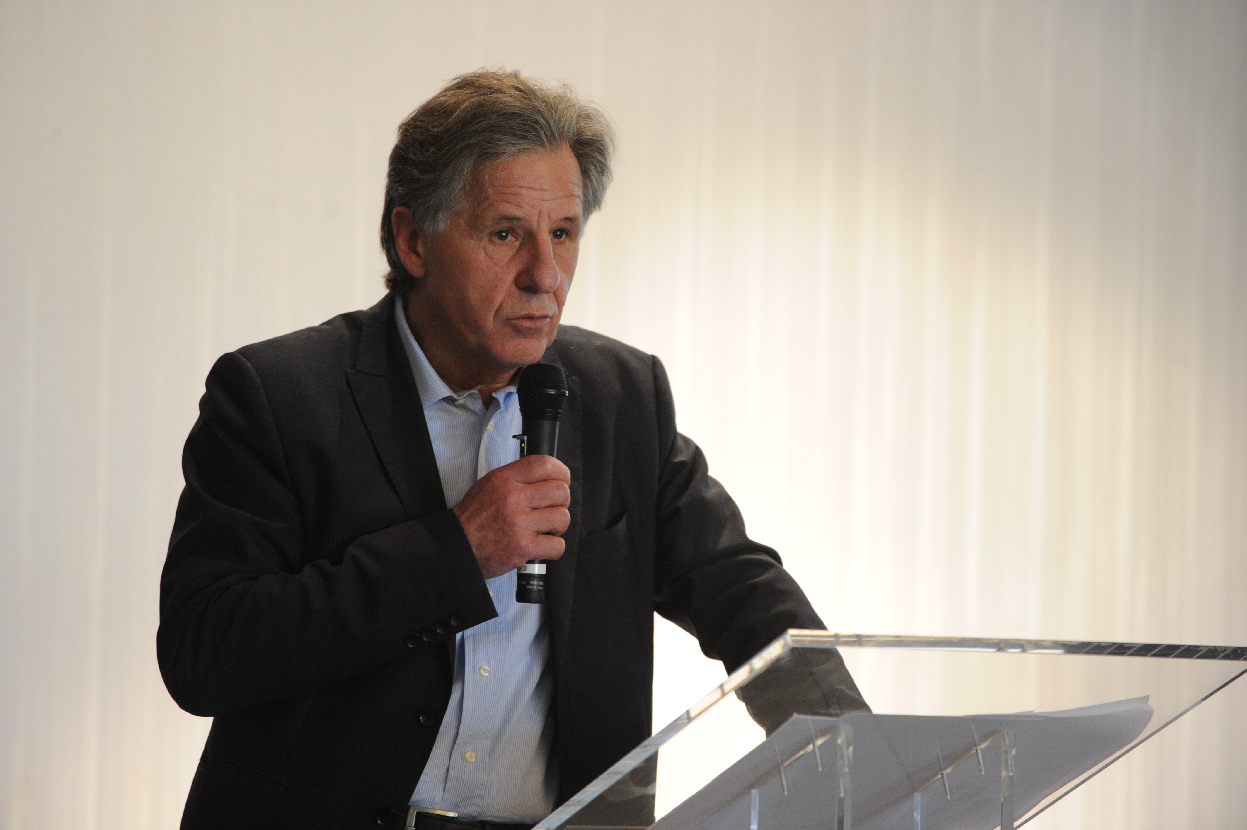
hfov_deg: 10.3
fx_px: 6923
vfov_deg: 6.9
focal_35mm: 200
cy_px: 415
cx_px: 624
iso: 4000
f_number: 5
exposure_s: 1/125
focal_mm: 200
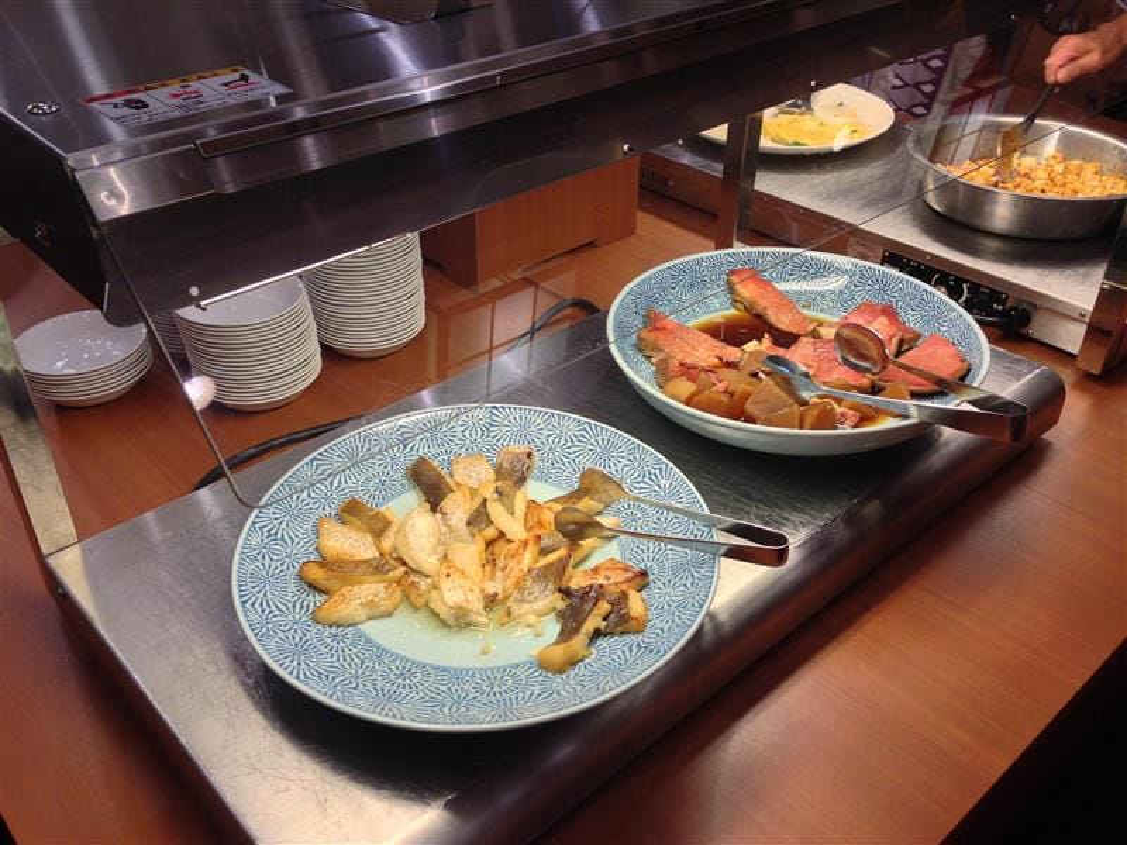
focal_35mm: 33
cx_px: 564
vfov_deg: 42.9
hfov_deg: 55.4
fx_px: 1074
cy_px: 422
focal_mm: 4.13
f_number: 2.4
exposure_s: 1/40
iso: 50
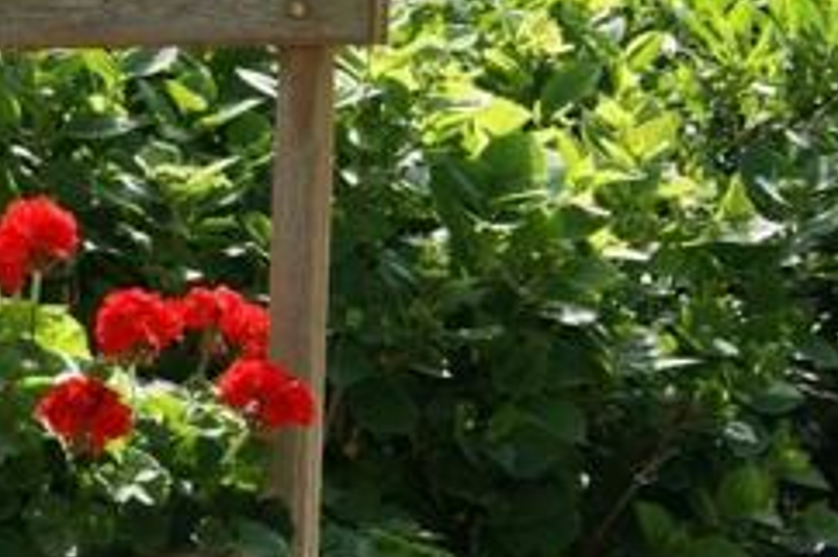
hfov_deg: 9.1
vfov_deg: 6.1
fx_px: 5242
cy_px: -52
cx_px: -26
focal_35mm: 225
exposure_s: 1/125
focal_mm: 55
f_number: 6.3
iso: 100
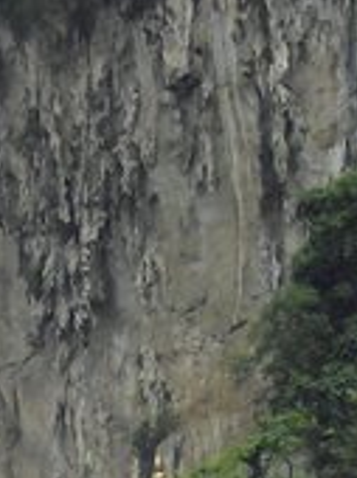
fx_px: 2468
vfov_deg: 10.4
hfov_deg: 8.3
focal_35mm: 179
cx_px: 67
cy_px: 841
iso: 100
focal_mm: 6.2
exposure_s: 1/200
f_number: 8
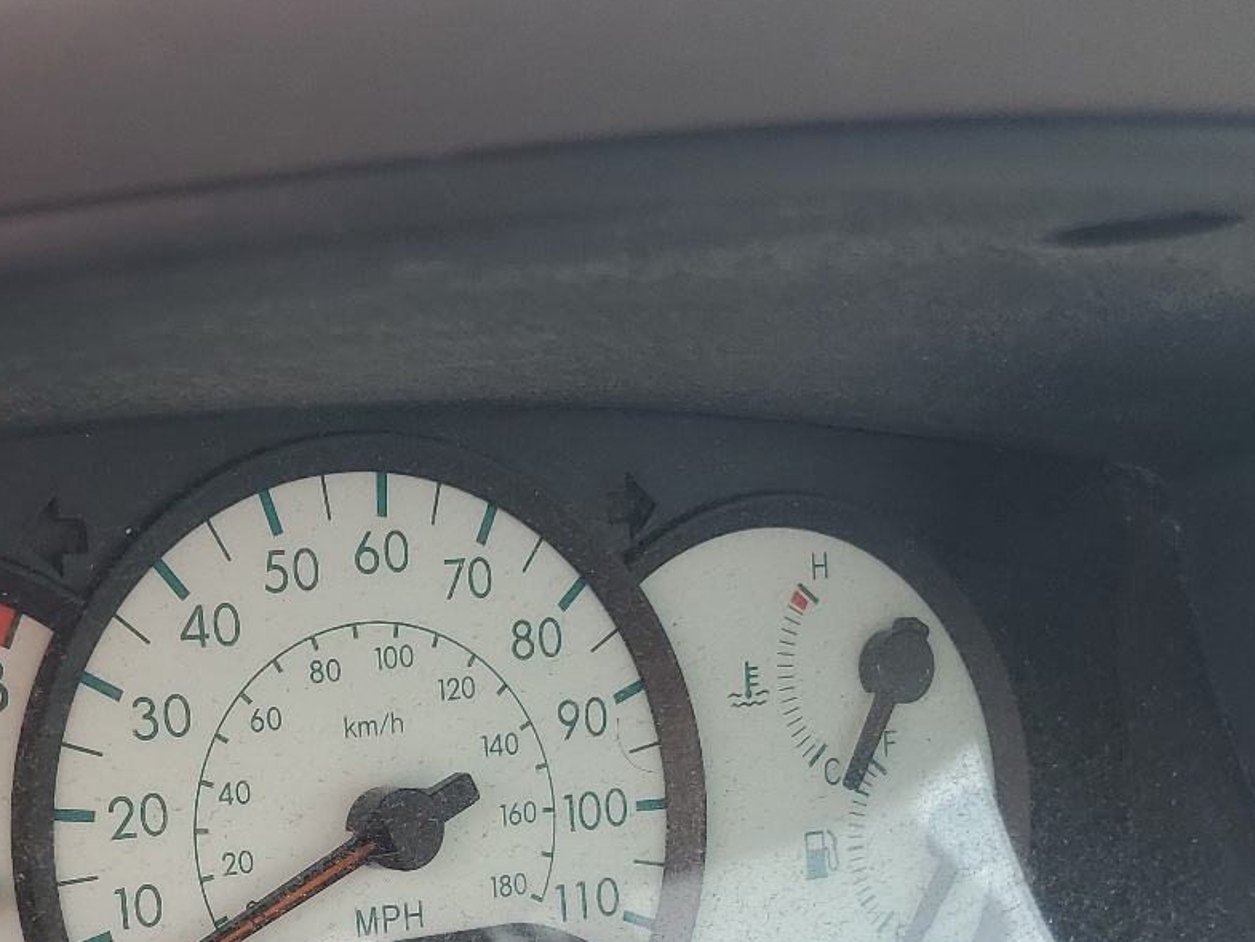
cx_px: 189
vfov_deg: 26.5
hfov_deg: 34.6
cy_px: 872
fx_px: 1922
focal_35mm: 53
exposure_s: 1/345
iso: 50
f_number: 1.5
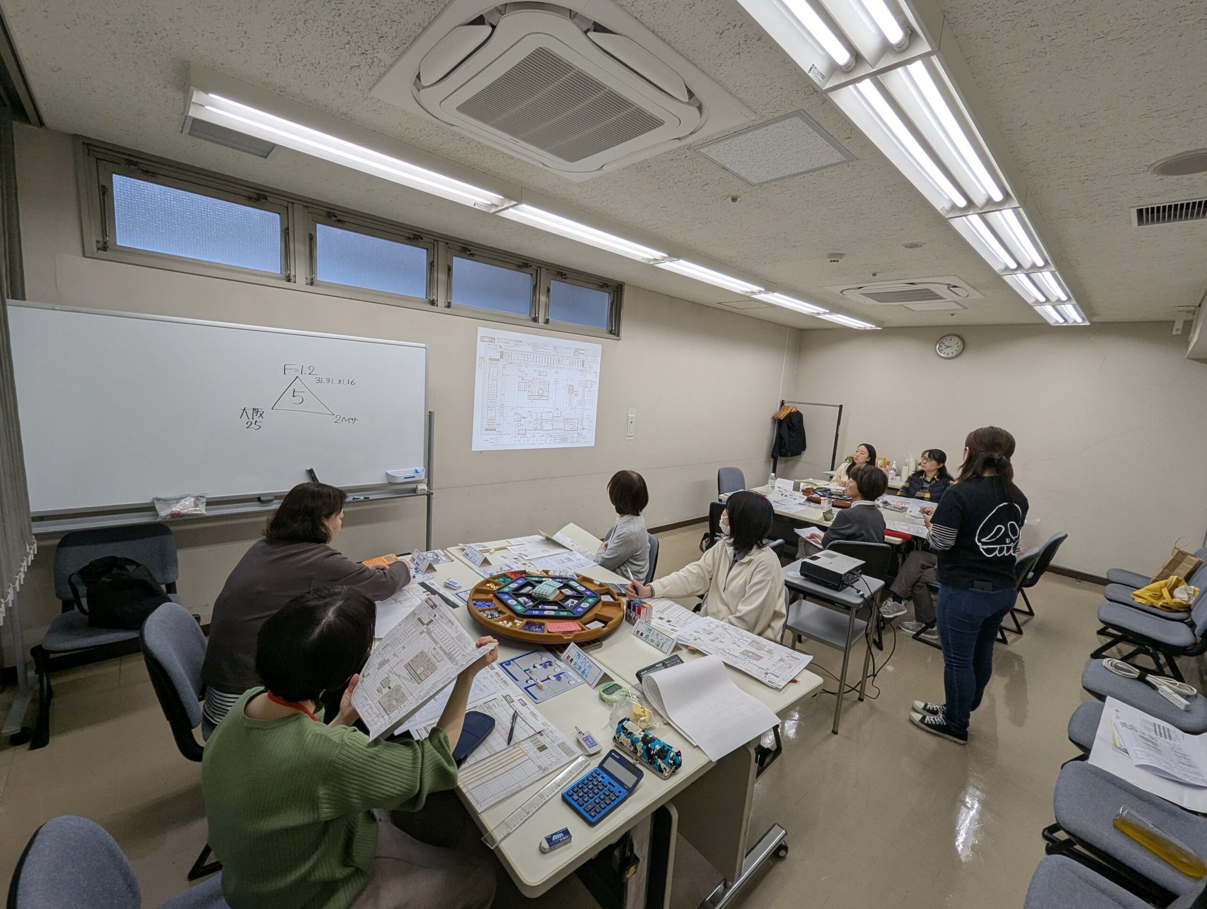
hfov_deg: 106.1
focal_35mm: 13
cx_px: 604
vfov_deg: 90.1
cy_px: 454
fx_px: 454
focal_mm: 1.95
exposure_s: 1/120
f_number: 2.2
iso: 37
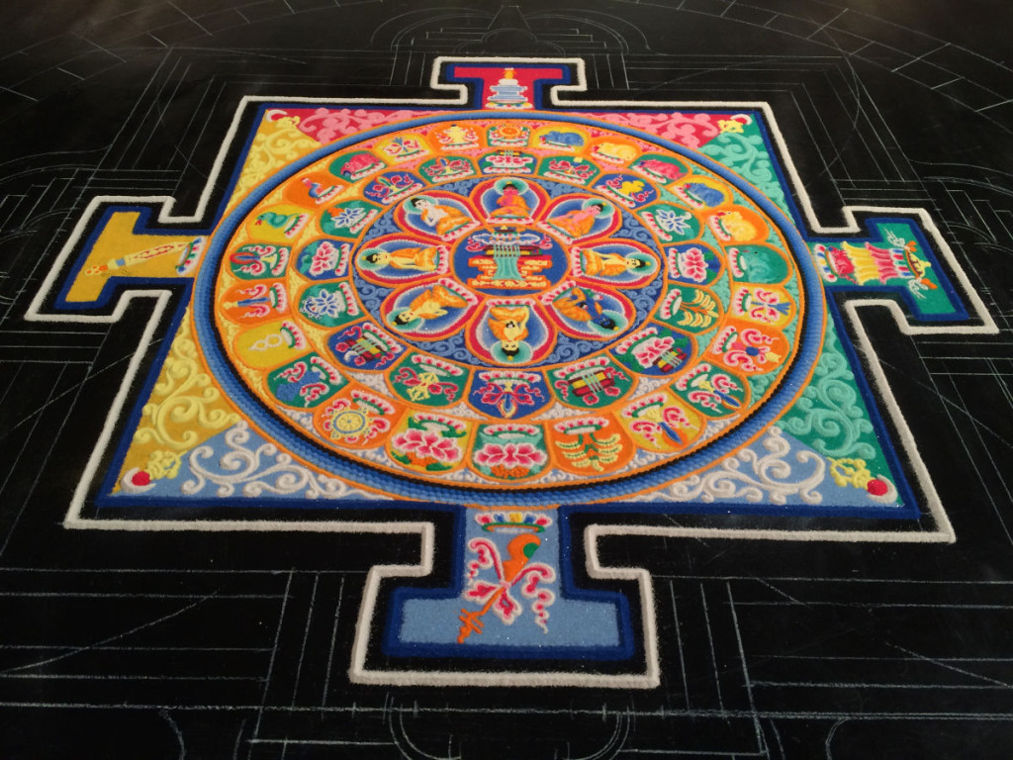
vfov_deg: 48.2
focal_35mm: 29
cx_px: 506
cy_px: 380
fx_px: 849
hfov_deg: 61.7
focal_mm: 4.15
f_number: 2.2
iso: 32
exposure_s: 1/30
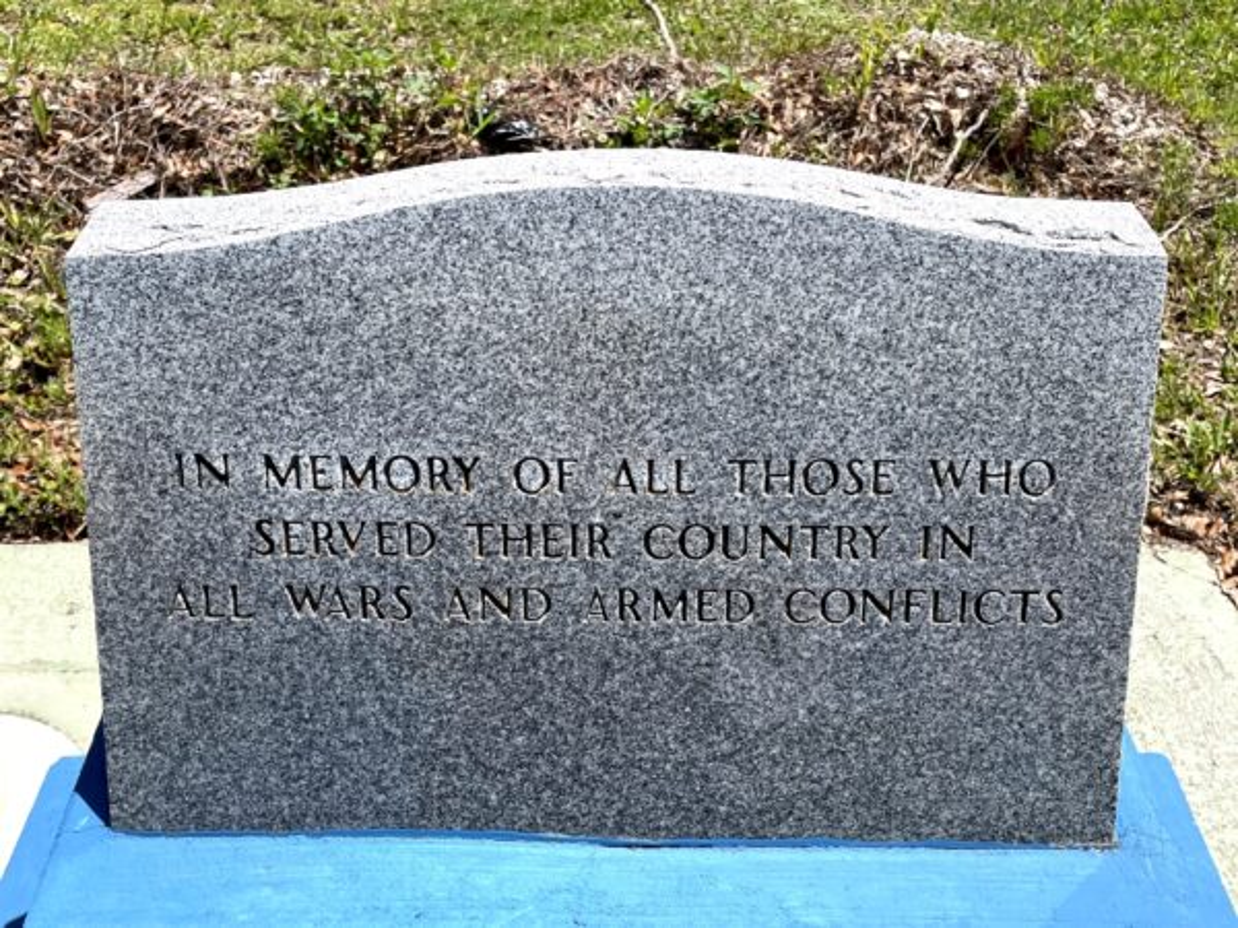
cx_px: 619
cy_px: 464
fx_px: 930
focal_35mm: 26
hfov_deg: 67.3
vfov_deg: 53.1
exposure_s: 1/4132
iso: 32
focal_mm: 4.2
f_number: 1.6
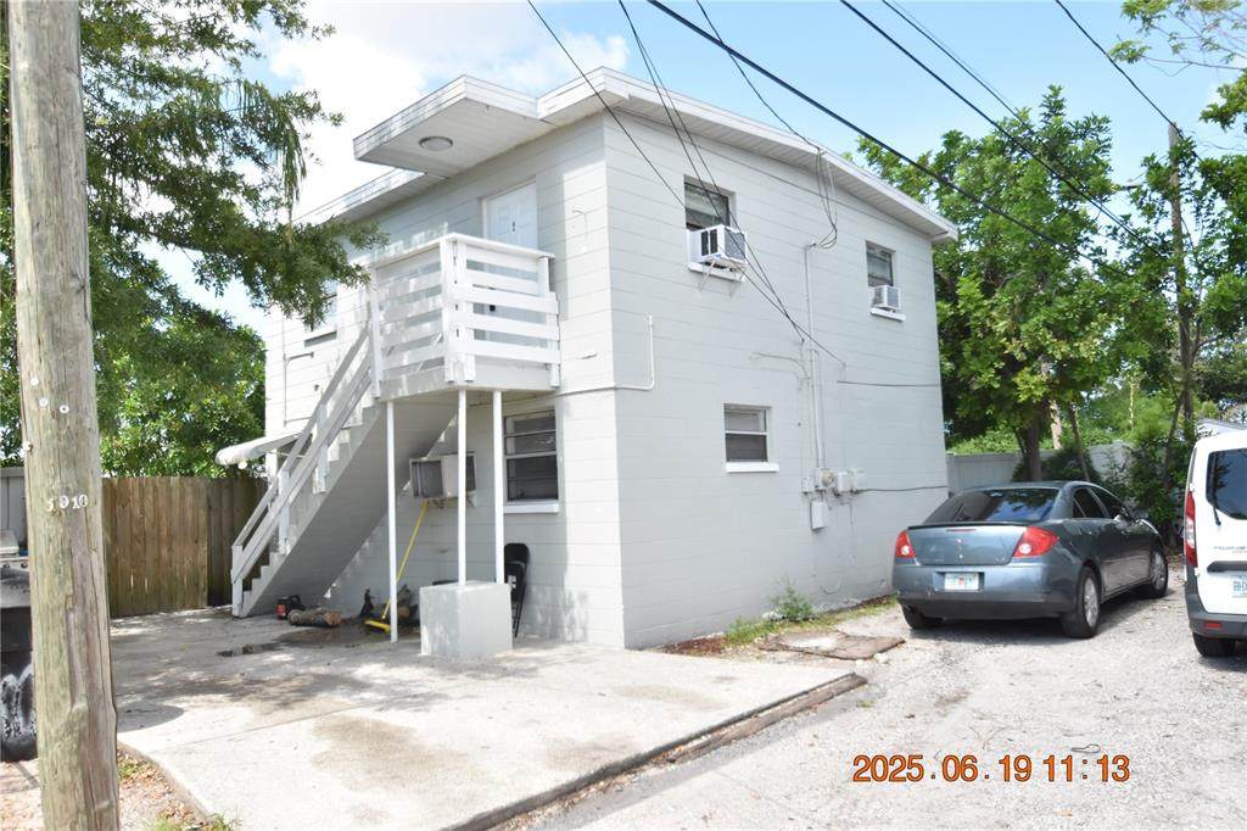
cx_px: 624
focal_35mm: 26
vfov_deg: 50.4
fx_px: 883
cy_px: 416
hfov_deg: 70.5
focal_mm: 17
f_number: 4.2
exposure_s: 1/2000
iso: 800
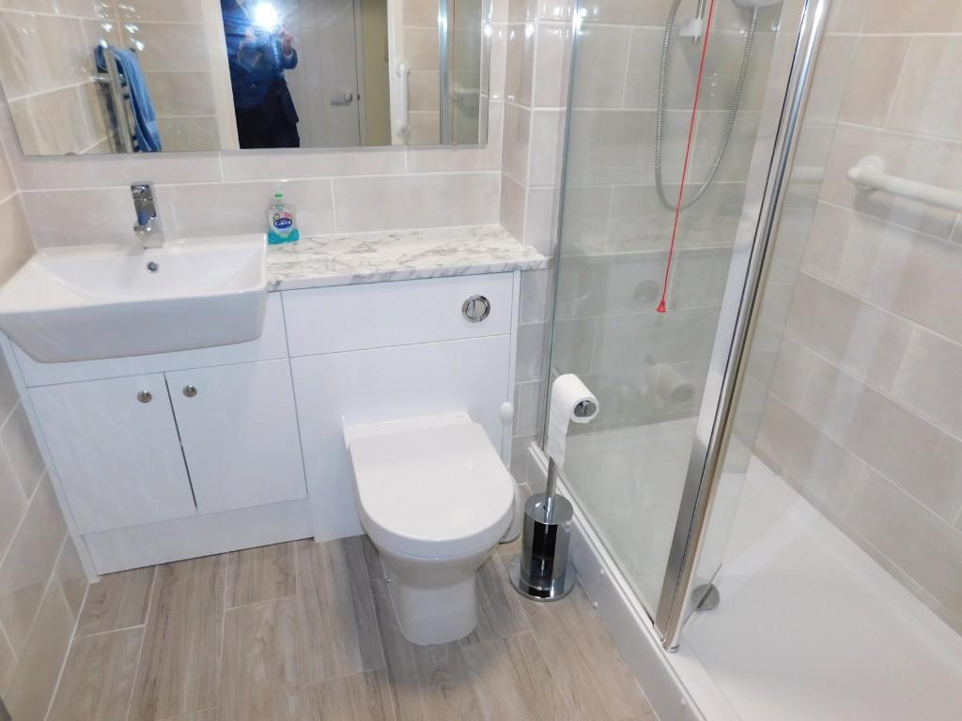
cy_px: 360
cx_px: 481
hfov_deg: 73.9
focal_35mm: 23
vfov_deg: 58.9
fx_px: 639
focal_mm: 4
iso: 200
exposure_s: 1/30
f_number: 3
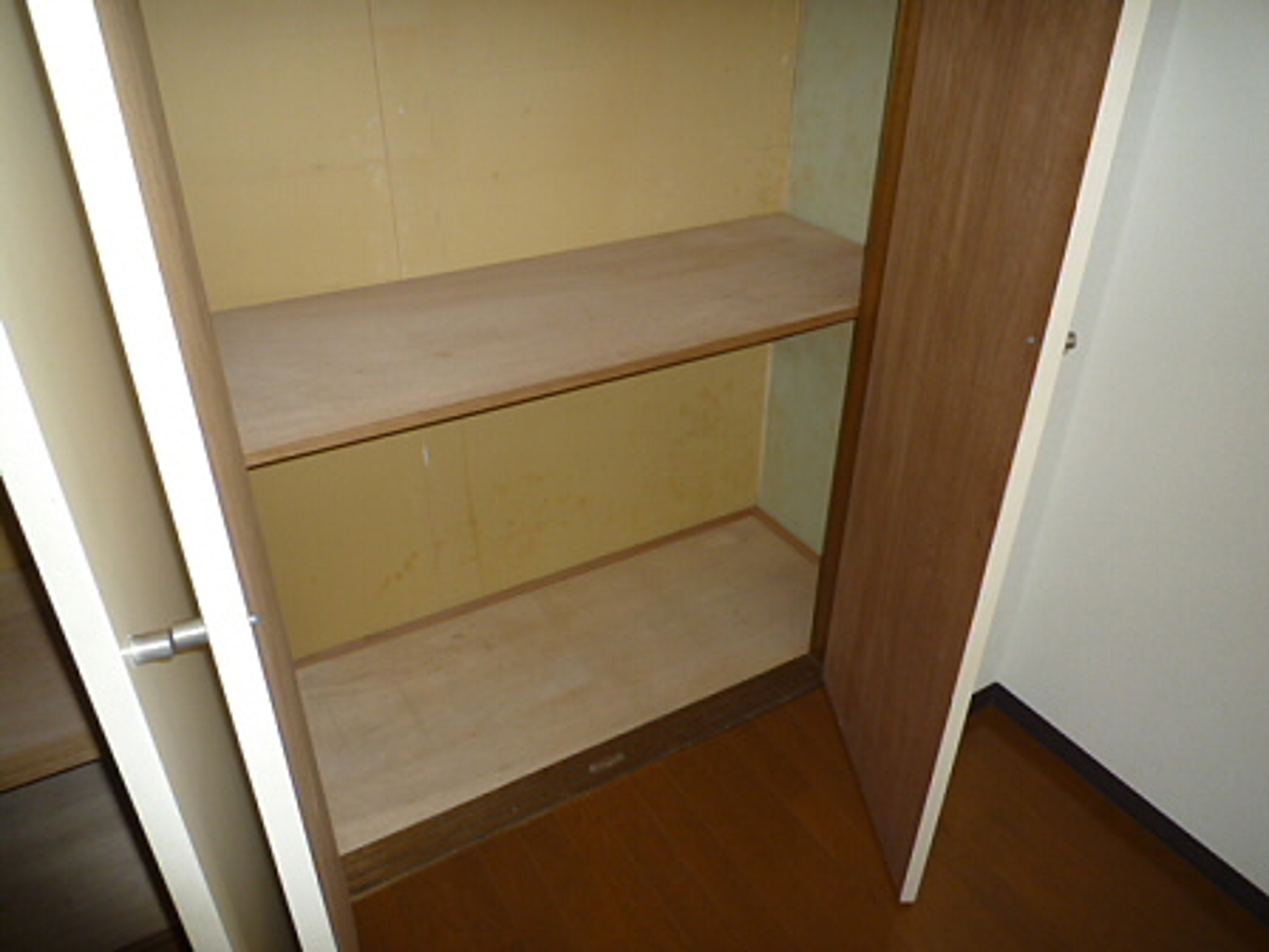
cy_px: 476
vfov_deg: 54.9
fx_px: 916
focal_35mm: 25
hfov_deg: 69.4
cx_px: 634
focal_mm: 4.4
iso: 100
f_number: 2.8
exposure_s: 1/30
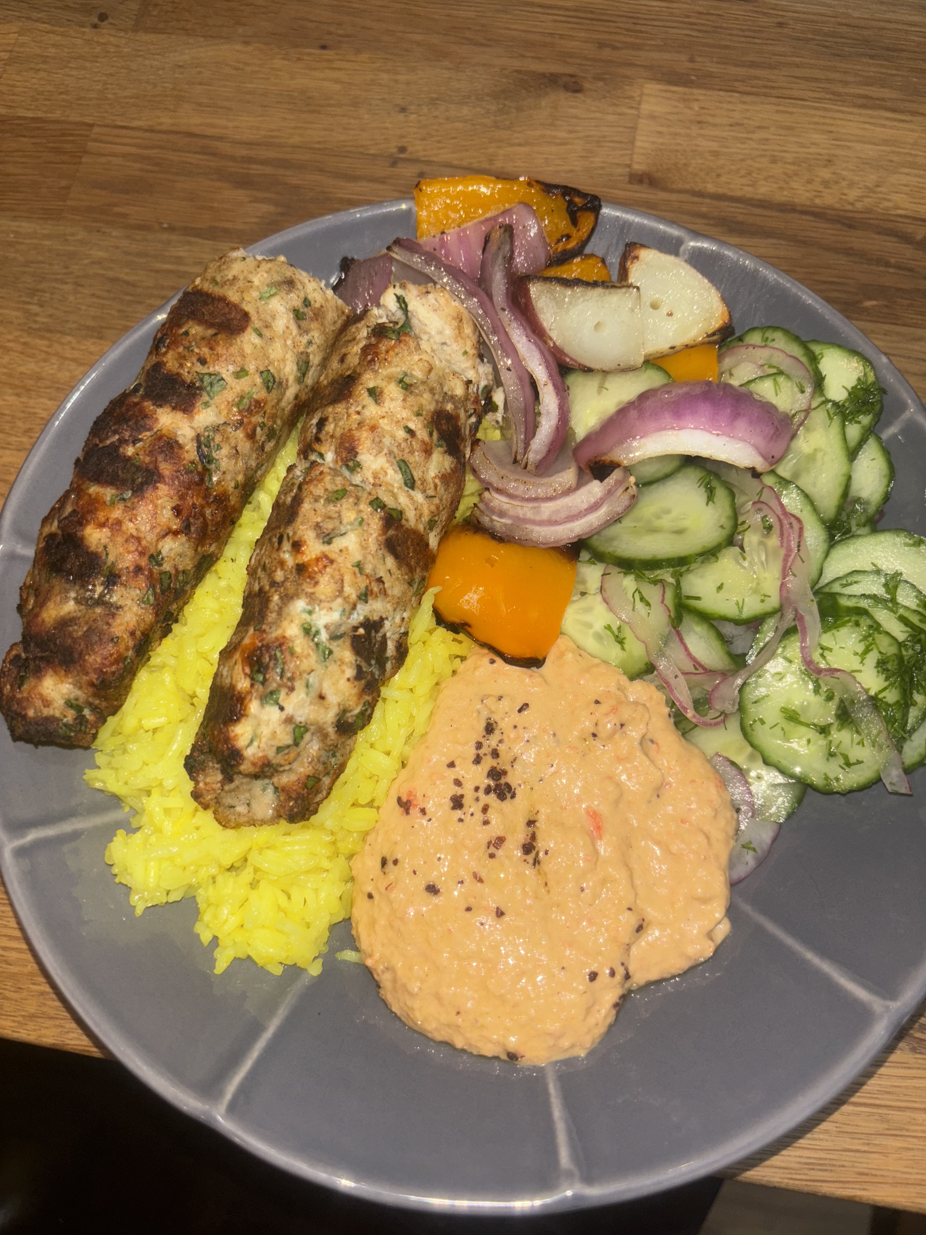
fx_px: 927
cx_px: 463
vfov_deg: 67.3
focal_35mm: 26
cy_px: 618
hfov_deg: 53.1
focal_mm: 5.96
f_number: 1.6
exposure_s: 1/60
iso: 40
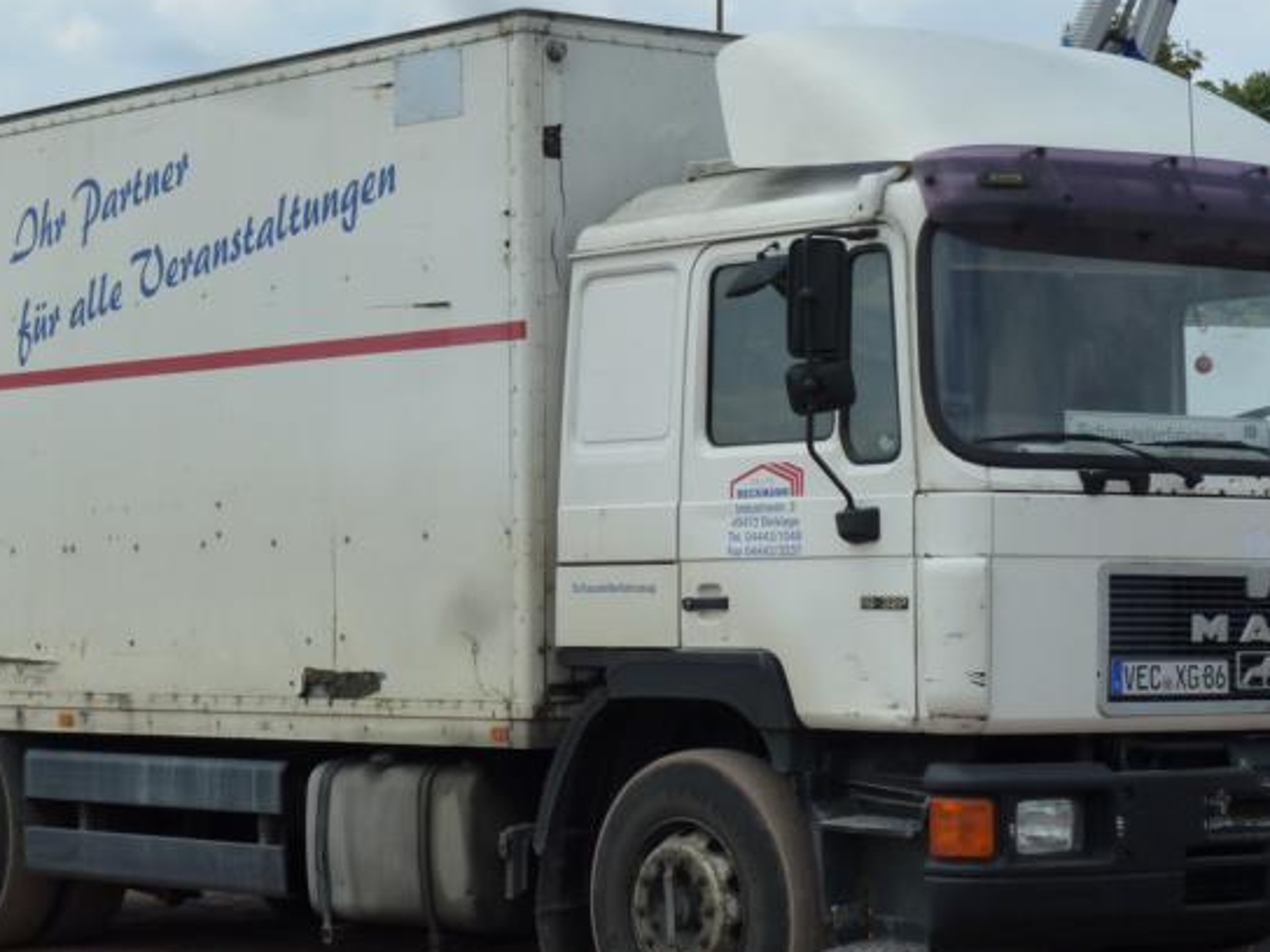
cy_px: 488
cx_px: 626
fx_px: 3559
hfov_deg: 20.2
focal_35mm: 97
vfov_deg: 15.2
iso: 125
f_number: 4.8
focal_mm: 11.8
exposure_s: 1/400
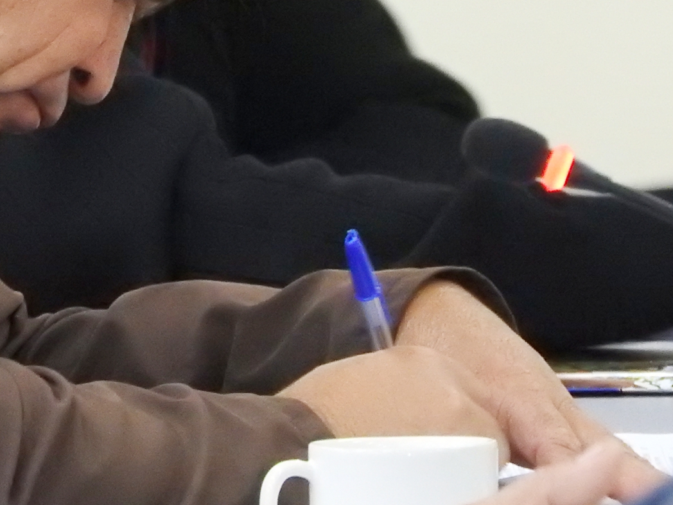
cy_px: -9
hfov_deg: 1.6
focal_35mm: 1240
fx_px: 24108
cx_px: 39
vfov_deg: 1.2
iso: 1600
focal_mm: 98.5
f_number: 5.6
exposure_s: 1/15
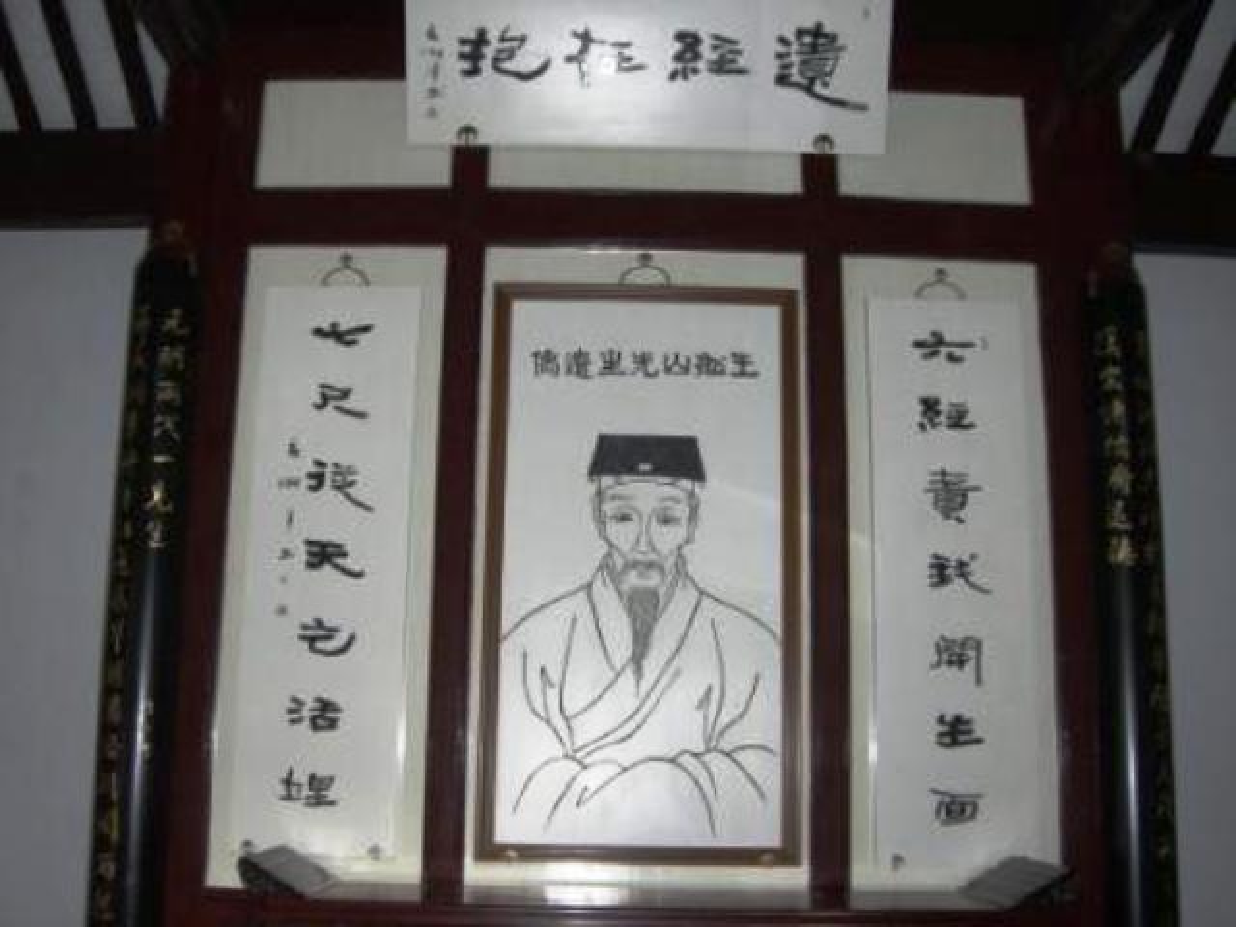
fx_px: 1357
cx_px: 618
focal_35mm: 38
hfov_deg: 49.0
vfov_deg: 37.7
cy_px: 464
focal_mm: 6.2
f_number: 2.7
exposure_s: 1/60
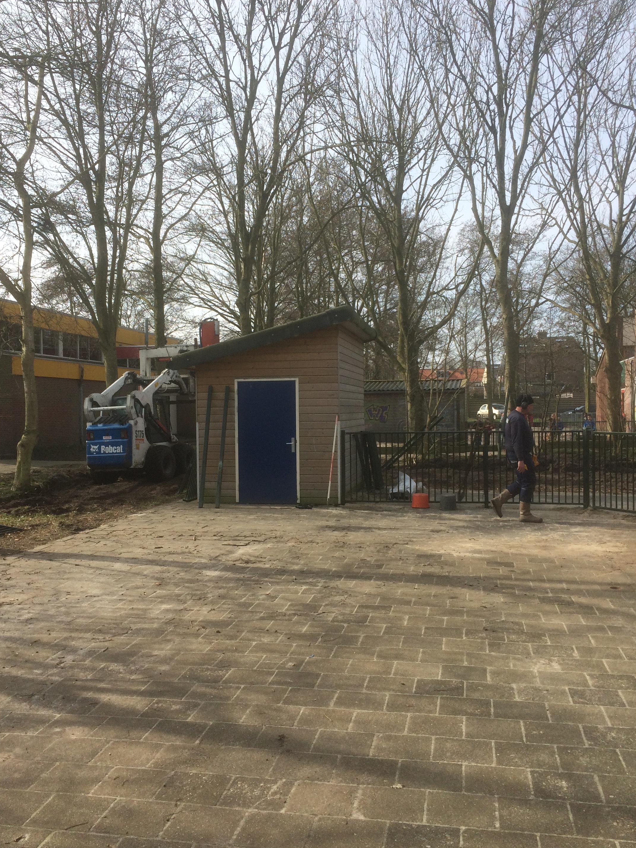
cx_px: 292
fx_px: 808
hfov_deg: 42.9
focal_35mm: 33
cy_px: 436
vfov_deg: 55.3
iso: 32
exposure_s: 1/1414
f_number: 2.2
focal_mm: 4.15
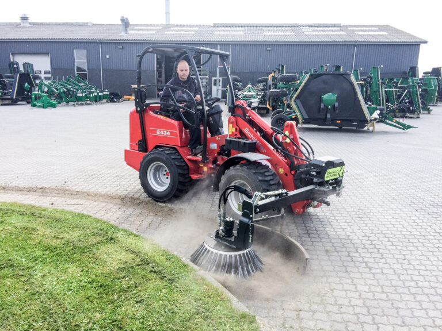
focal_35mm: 29
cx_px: 221
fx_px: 370
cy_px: 166
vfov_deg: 48.2
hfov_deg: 61.7
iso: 32
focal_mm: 4.15
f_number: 2.2
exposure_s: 1/892
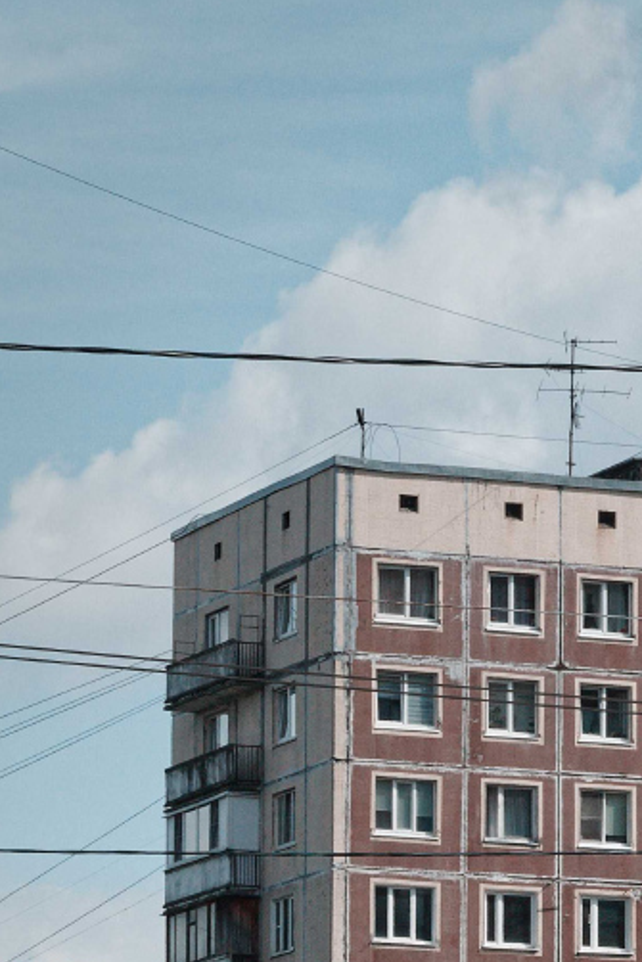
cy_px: 1175
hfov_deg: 5.2
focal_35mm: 264
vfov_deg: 7.7
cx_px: 659
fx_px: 7057
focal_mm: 68
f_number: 18
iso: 400
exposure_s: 1/400
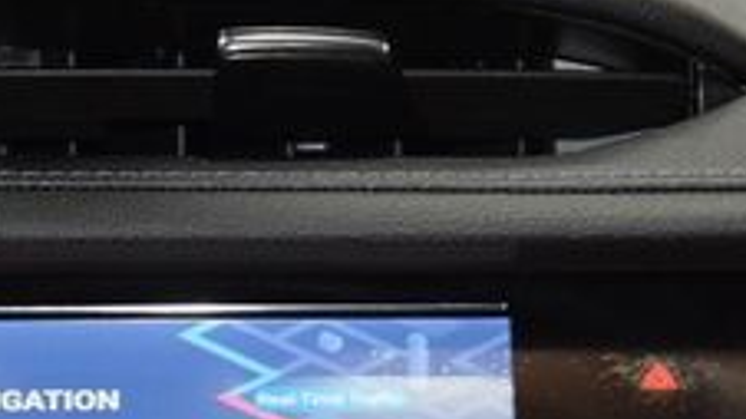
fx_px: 6150
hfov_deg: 6.9
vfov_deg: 3.9
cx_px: 33
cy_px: 566
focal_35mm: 311
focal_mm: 70
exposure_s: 1/60
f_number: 4.5
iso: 2200
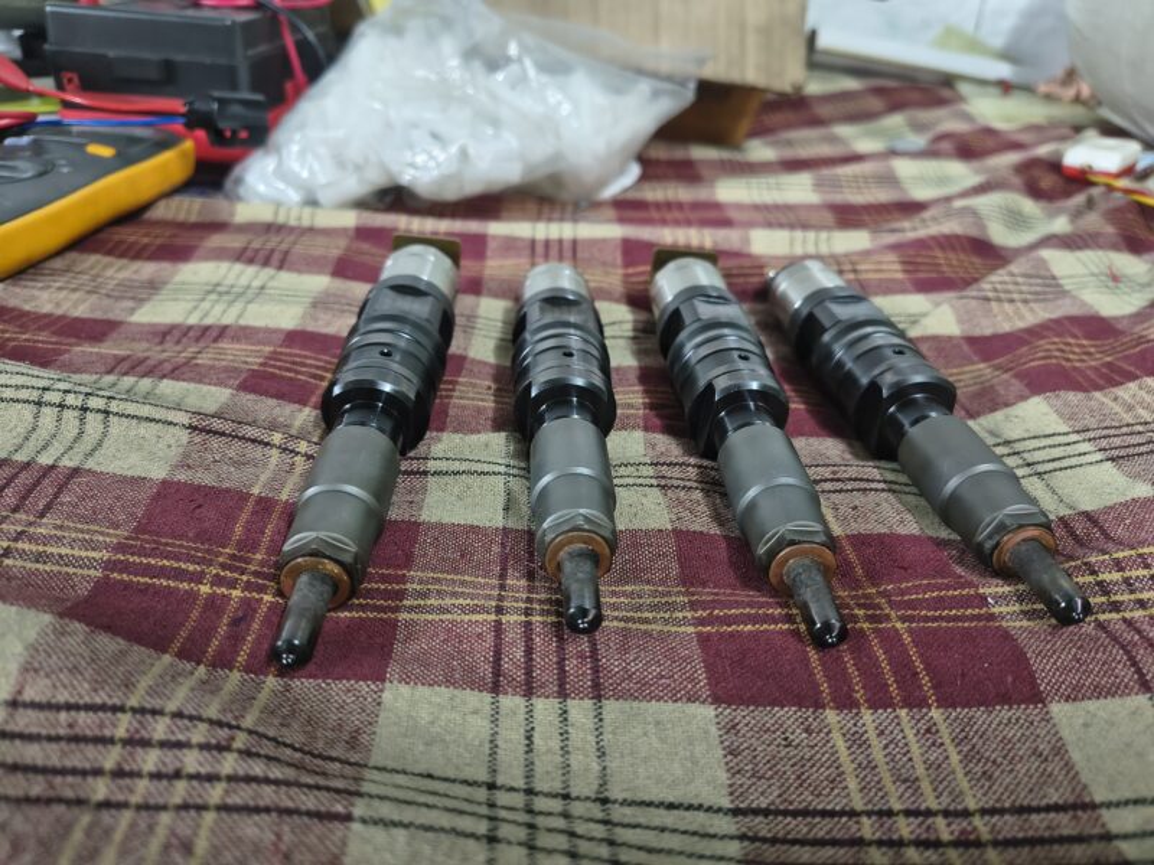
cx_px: 577
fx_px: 767
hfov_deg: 73.9
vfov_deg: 58.9
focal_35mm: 23
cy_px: 432
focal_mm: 5.56
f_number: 1.8
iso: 1412
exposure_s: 1/33.3
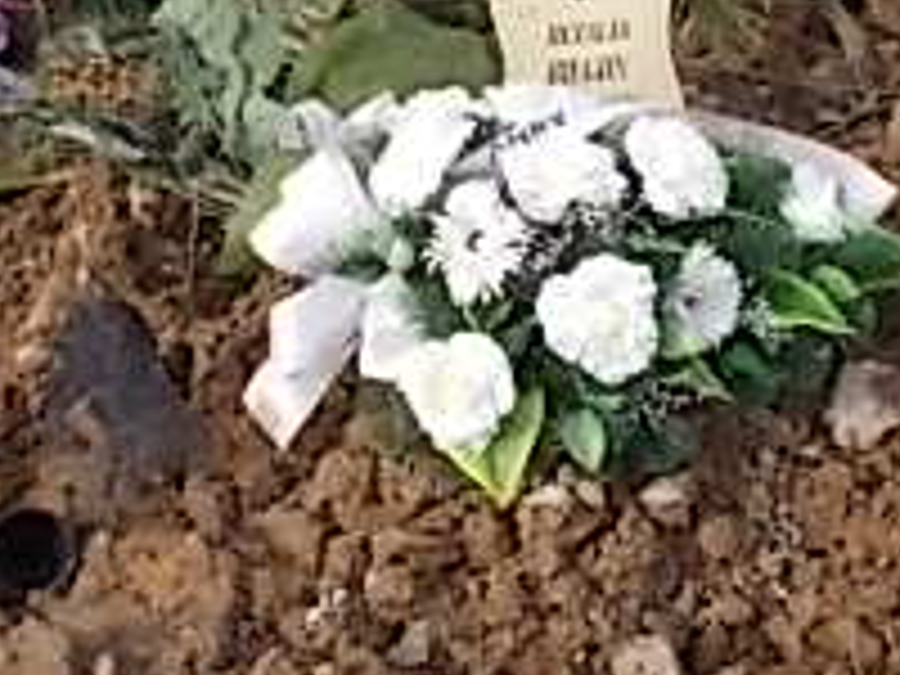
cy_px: 194
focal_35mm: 83
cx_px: 558
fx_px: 2158
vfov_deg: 17.7
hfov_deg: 23.5
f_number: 8
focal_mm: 4.6
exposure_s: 1/80
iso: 80
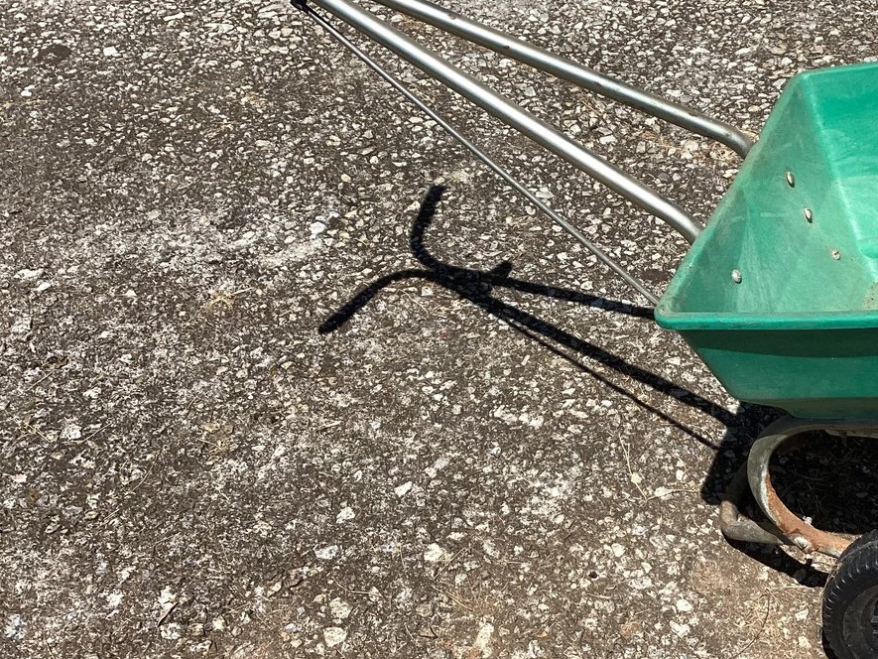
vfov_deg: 27.5
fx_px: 1344
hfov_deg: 35.4
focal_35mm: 53
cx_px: 653
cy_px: 309
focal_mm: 3.3
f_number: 2.4
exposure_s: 1/1664
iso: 25
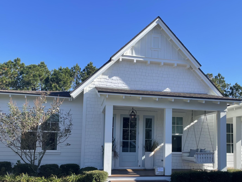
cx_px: 151
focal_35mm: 37
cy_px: 123
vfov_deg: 38.2
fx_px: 259
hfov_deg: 49.7
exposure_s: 1/1855
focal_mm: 4.2
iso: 32
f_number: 1.6
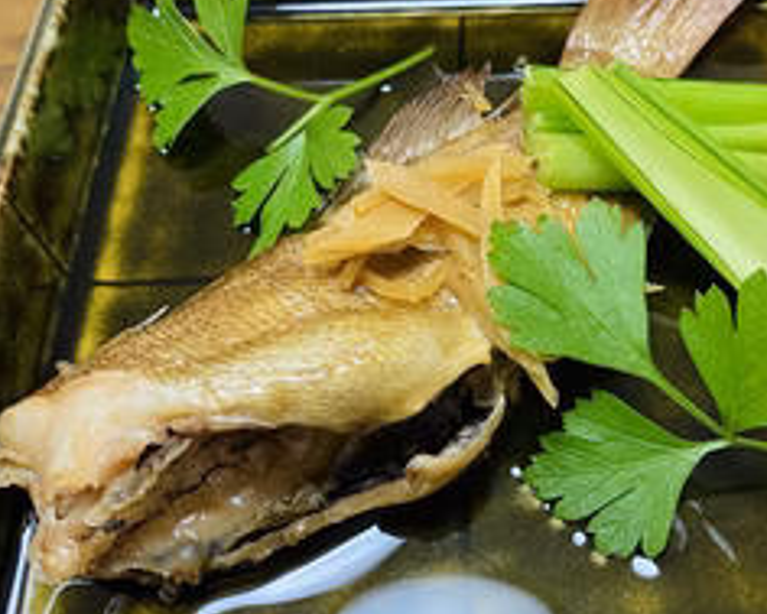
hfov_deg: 42.7
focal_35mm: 43
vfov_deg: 34.9
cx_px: 452
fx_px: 977
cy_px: 286
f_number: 1.8
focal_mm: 4.25
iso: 320
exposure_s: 1/60
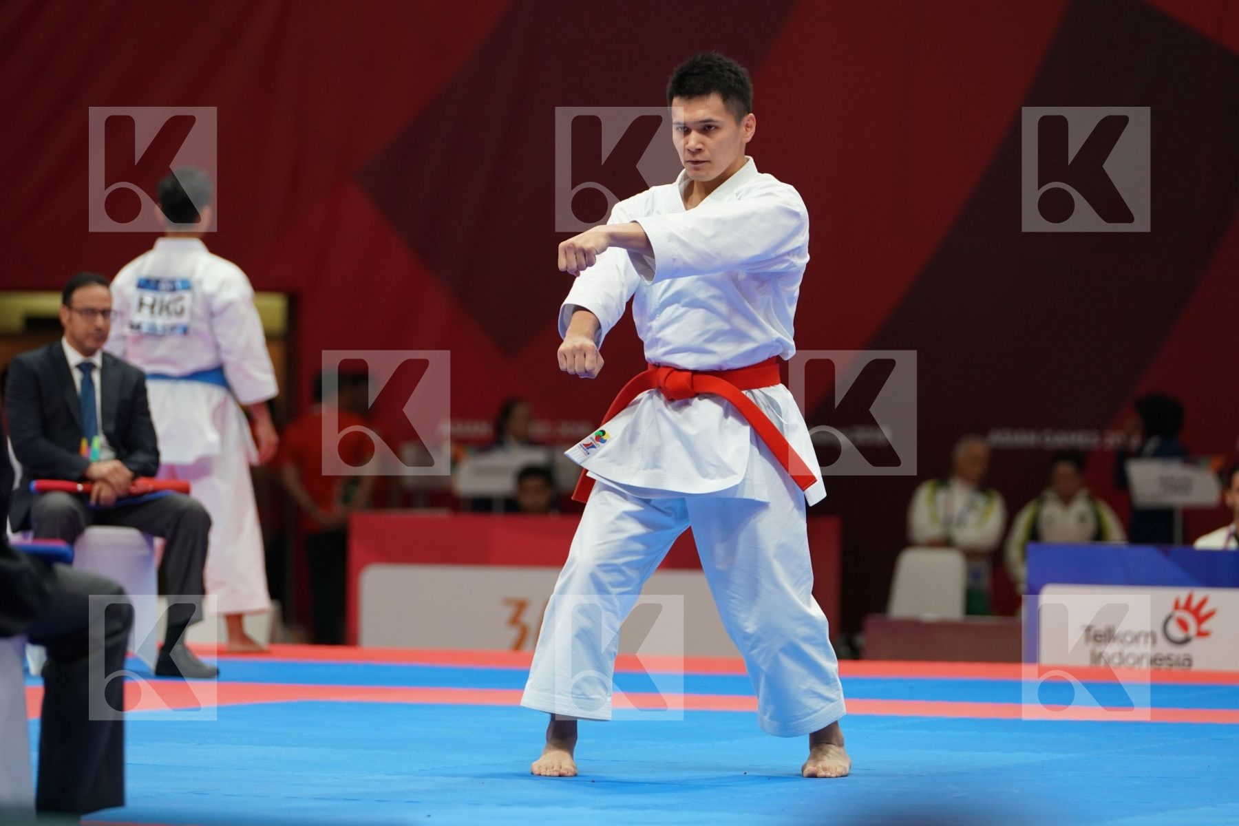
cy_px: 413
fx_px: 7089
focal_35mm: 206
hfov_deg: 10.0
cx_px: 620
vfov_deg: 6.7
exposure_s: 1/500
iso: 1600
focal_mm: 206
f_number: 4
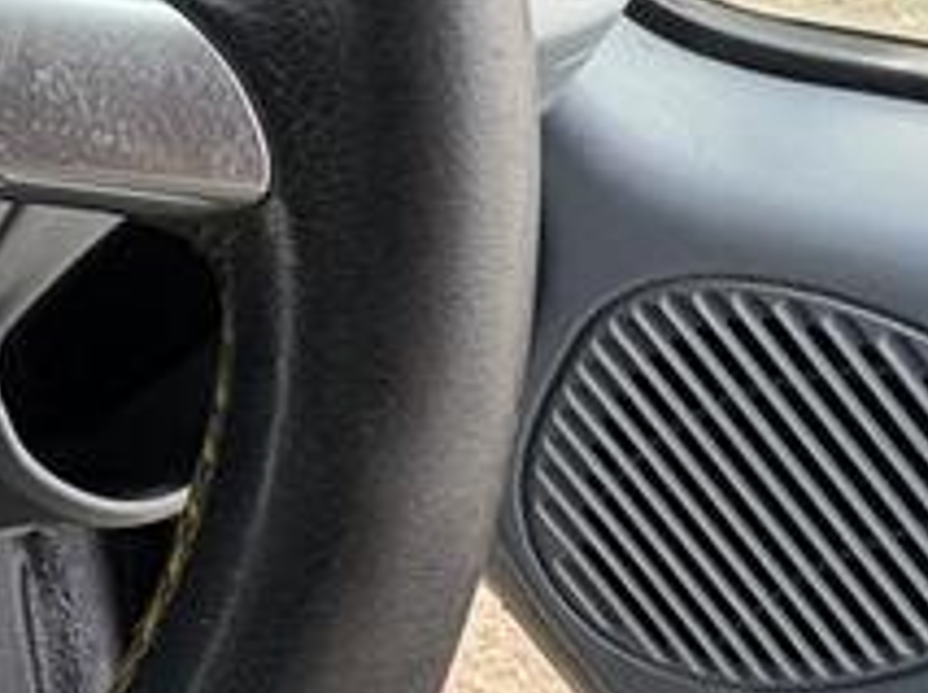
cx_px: -566
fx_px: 1579
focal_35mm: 59
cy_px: 135
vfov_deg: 24.3
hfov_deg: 23.7
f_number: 2.2
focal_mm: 2.22
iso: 125
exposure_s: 1/138
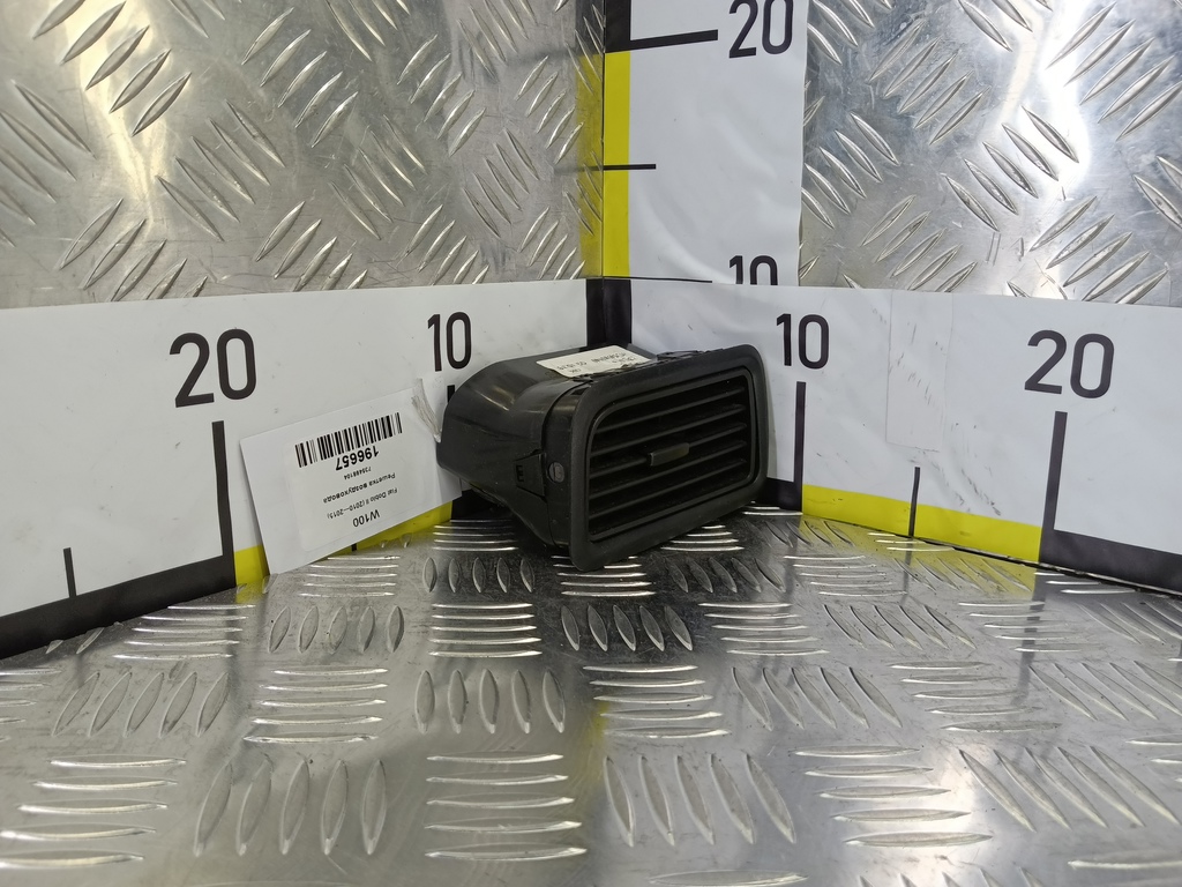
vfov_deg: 58.9
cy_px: 444
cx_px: 591
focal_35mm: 23
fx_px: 785
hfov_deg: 73.9
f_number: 1.6
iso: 127
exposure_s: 1/50
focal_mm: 4.11
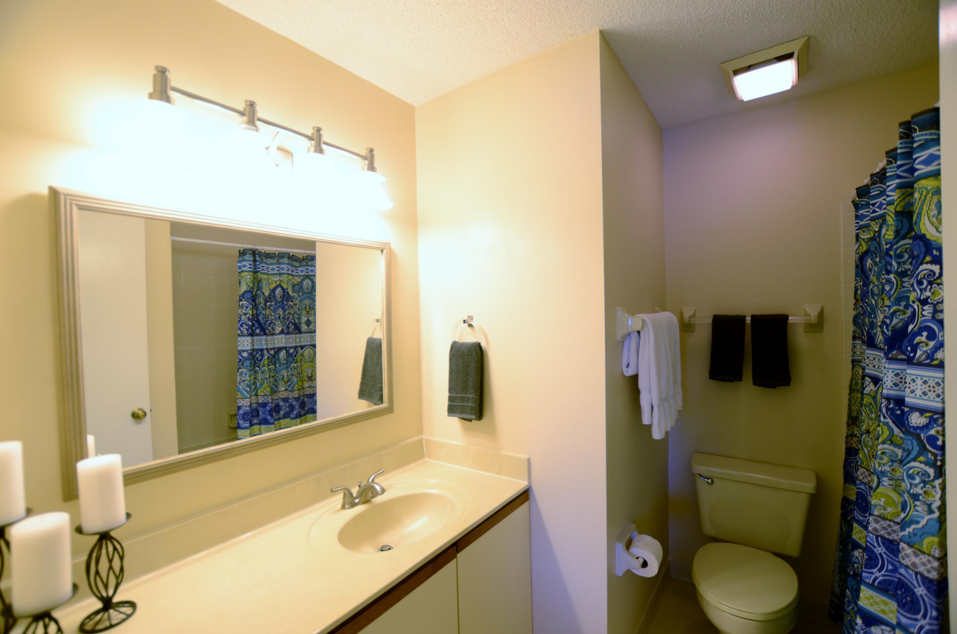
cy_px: 317
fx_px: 458
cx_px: 478
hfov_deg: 92.6
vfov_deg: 69.4
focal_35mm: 17
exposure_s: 1/30
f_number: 4
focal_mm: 11.5
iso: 200
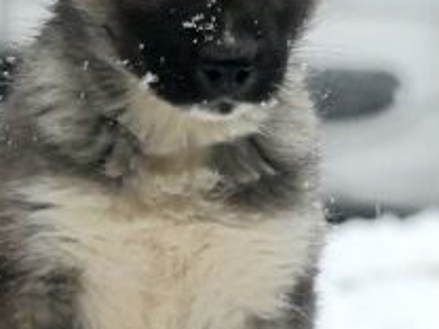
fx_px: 7305
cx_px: 156
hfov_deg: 3.4
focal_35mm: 576
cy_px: 116
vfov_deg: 2.6
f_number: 2.8
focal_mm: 44.9
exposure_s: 1/250
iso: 1250
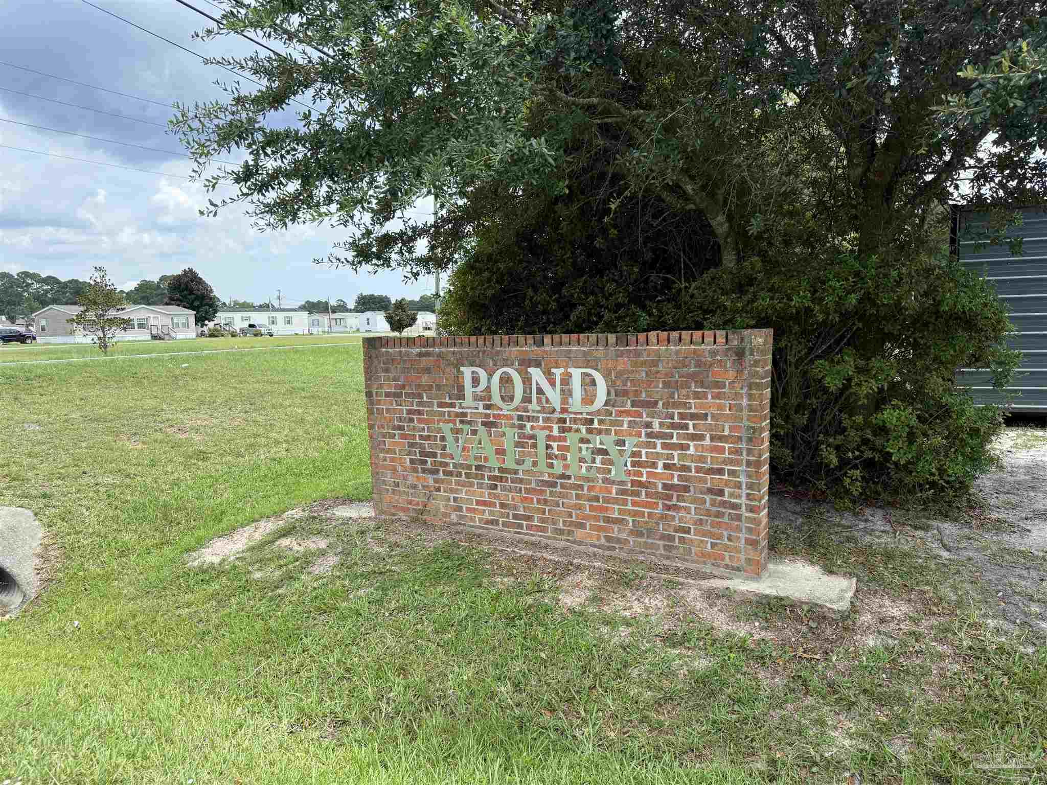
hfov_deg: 71.6
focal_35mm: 24
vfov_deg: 56.8
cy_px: 392
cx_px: 524
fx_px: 726
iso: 100
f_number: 1.78
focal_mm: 6.76
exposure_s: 1/1949
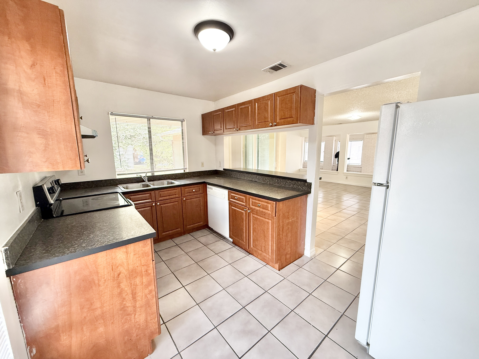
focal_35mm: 14
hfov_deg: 102.1
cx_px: 240
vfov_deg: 85.7
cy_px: 180
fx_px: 194
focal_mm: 2.22
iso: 250
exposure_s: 1/60
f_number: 2.2
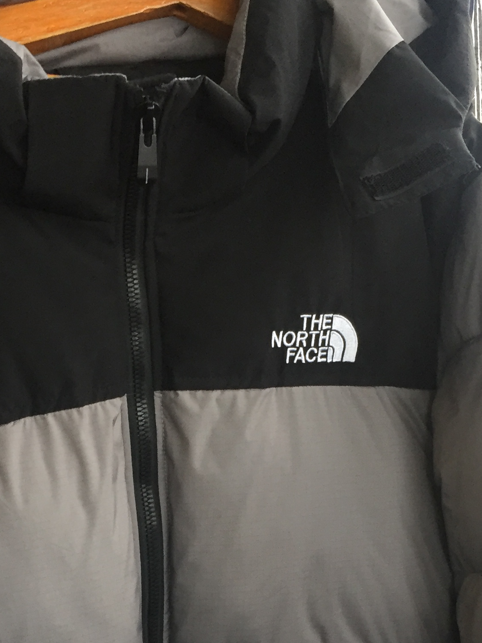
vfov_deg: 29.8
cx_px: 153
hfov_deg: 23.2
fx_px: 1169
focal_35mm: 63
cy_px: 545
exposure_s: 1/33
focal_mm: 4.15
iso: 160
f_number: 2.2
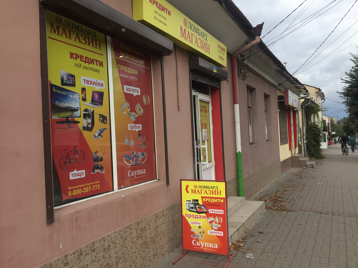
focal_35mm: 29
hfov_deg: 61.7
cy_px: 134
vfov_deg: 48.2
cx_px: 179
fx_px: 300
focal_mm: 4.15
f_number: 2.2
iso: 32
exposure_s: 1/1099
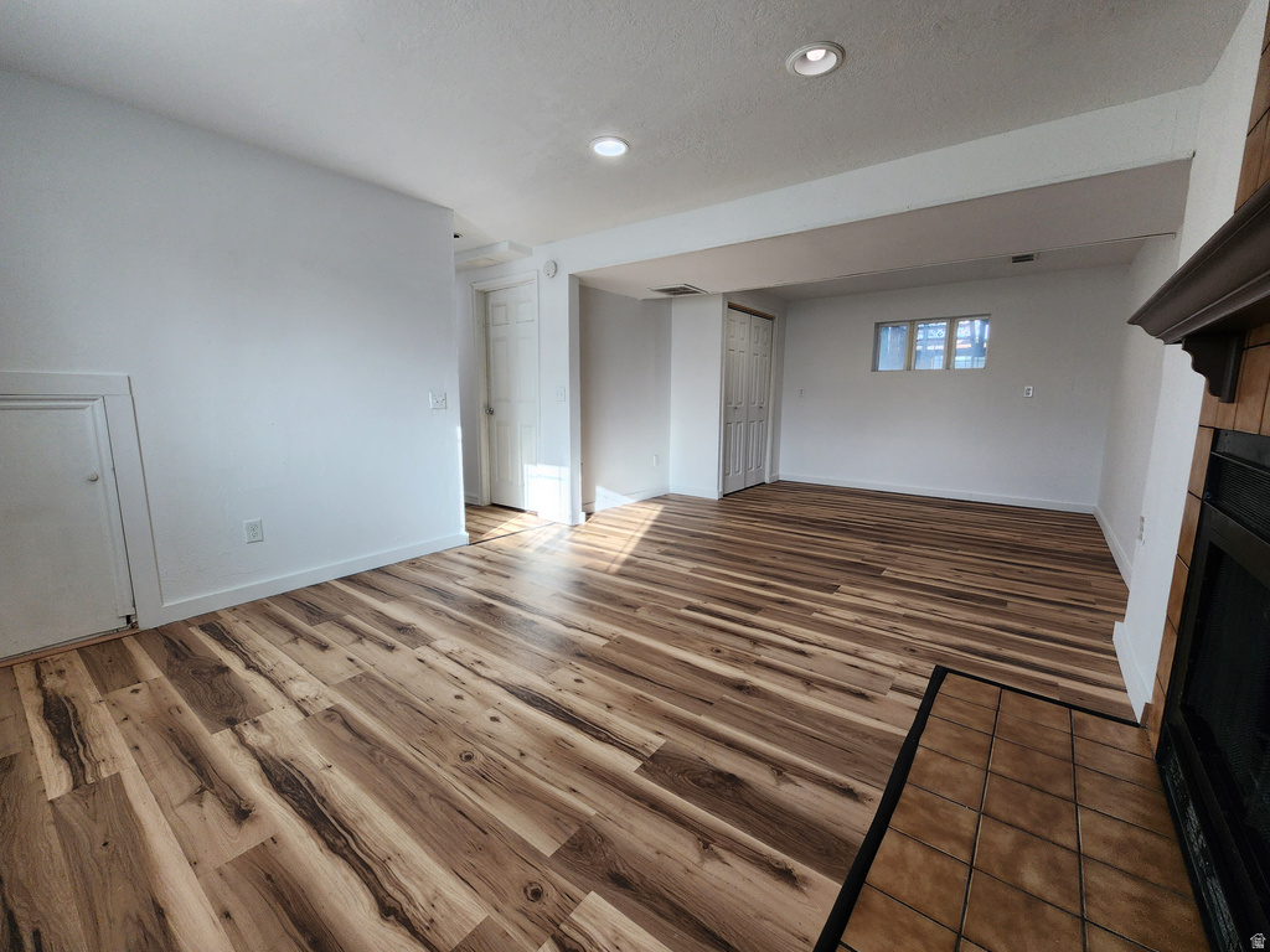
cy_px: 476
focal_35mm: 13
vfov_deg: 89.9
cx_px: 635
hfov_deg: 106.2
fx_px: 477
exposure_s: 1/120
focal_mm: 2.2
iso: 100
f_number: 2.2
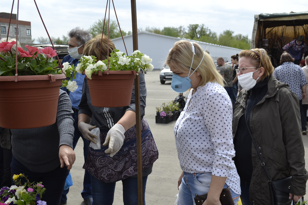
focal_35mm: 39
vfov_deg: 34.2
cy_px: 102
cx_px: 154
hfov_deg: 49.6
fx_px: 334
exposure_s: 1/200
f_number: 7.1
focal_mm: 26
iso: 100
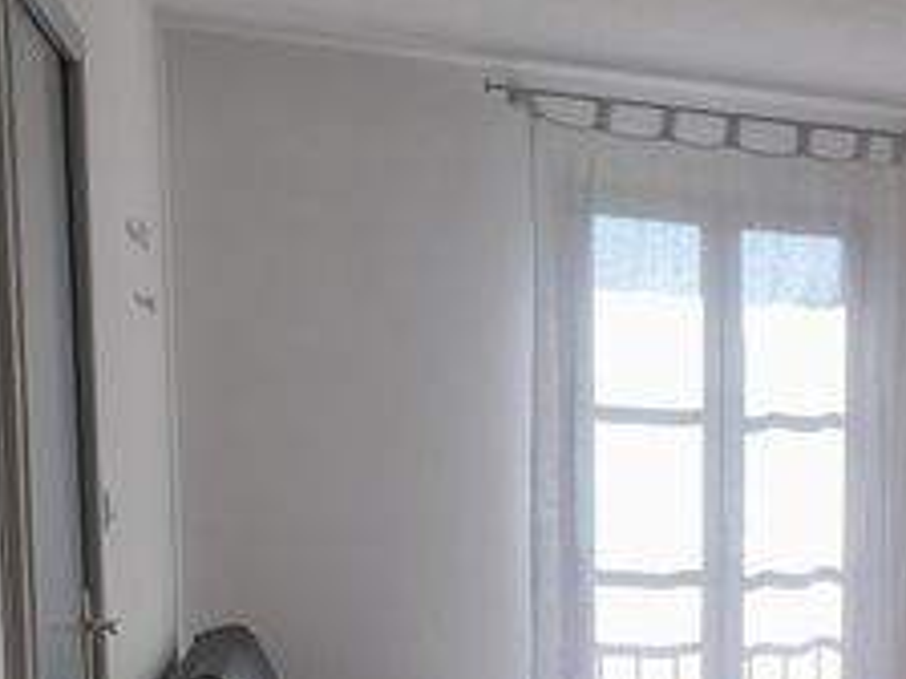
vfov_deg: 21.2
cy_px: 679
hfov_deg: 25.1
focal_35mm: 67
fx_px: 1754
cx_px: 1177
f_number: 2
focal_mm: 4.6
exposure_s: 1/100
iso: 25
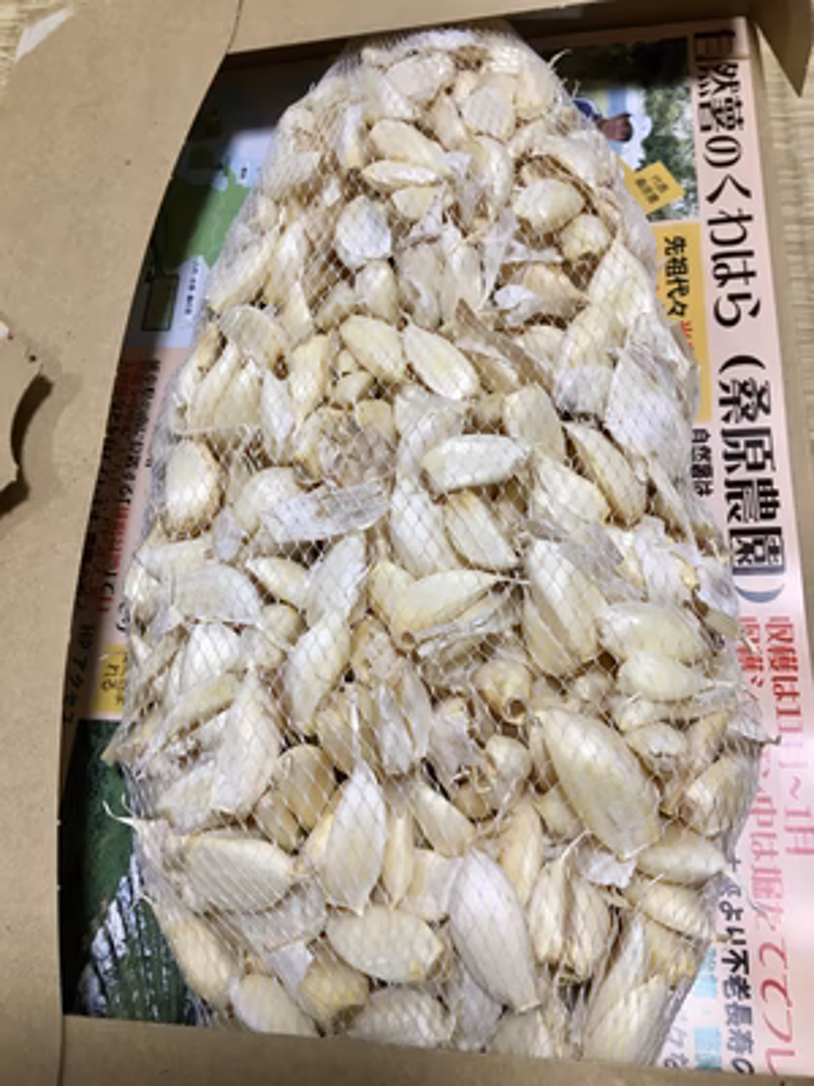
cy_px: 543
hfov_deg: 48.2
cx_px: 407
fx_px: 909
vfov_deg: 61.7
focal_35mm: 29
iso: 64
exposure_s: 1/30
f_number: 2.2
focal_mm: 4.15
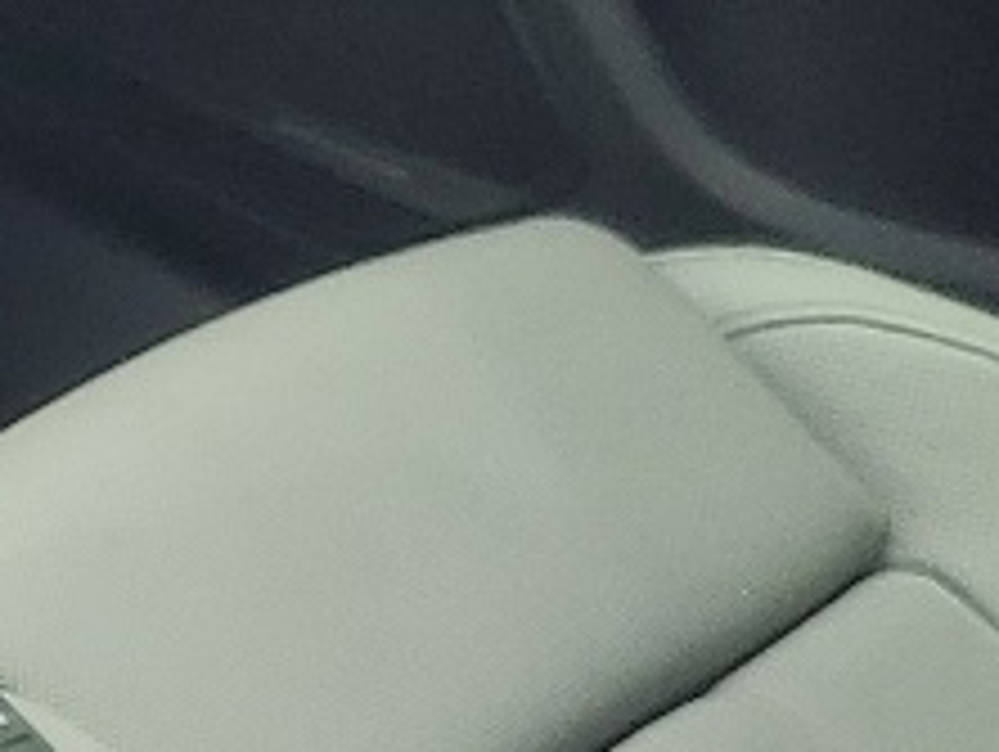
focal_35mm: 187
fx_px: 5403
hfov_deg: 8.8
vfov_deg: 7.9
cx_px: -1940
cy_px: 968
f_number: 1.5
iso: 50
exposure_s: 1/145
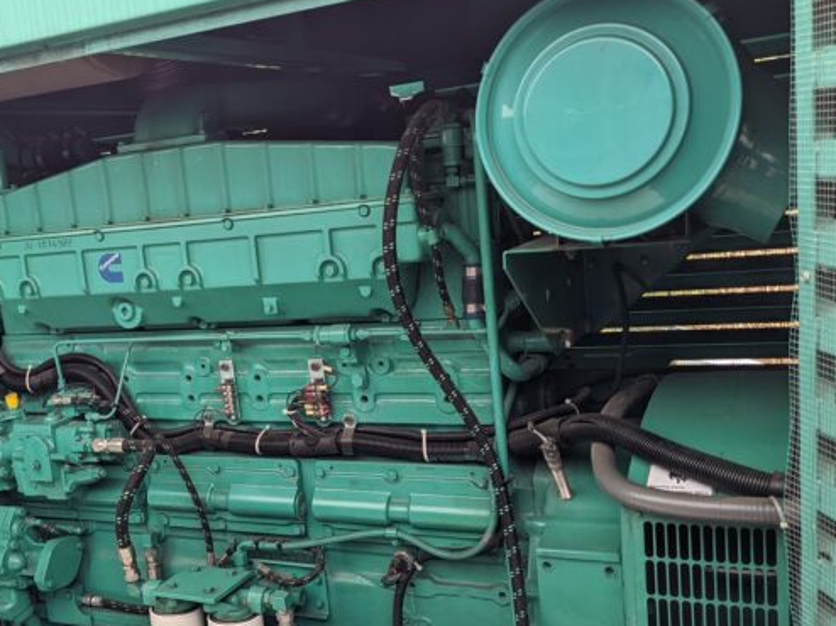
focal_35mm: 42
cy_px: 384
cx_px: 286
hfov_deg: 44.2
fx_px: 1014
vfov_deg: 34.2
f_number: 1.73
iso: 56
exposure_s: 1/95
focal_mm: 4.38
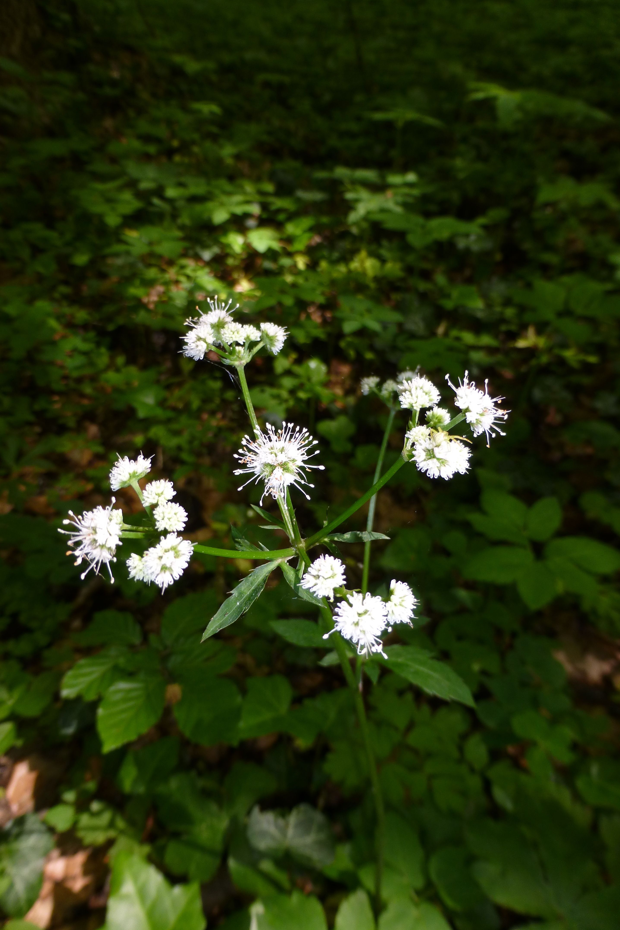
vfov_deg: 71.5
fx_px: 646
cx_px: 274
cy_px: 465
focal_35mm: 25
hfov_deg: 51.2
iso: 100
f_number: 3.3
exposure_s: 1/60
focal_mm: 4.3
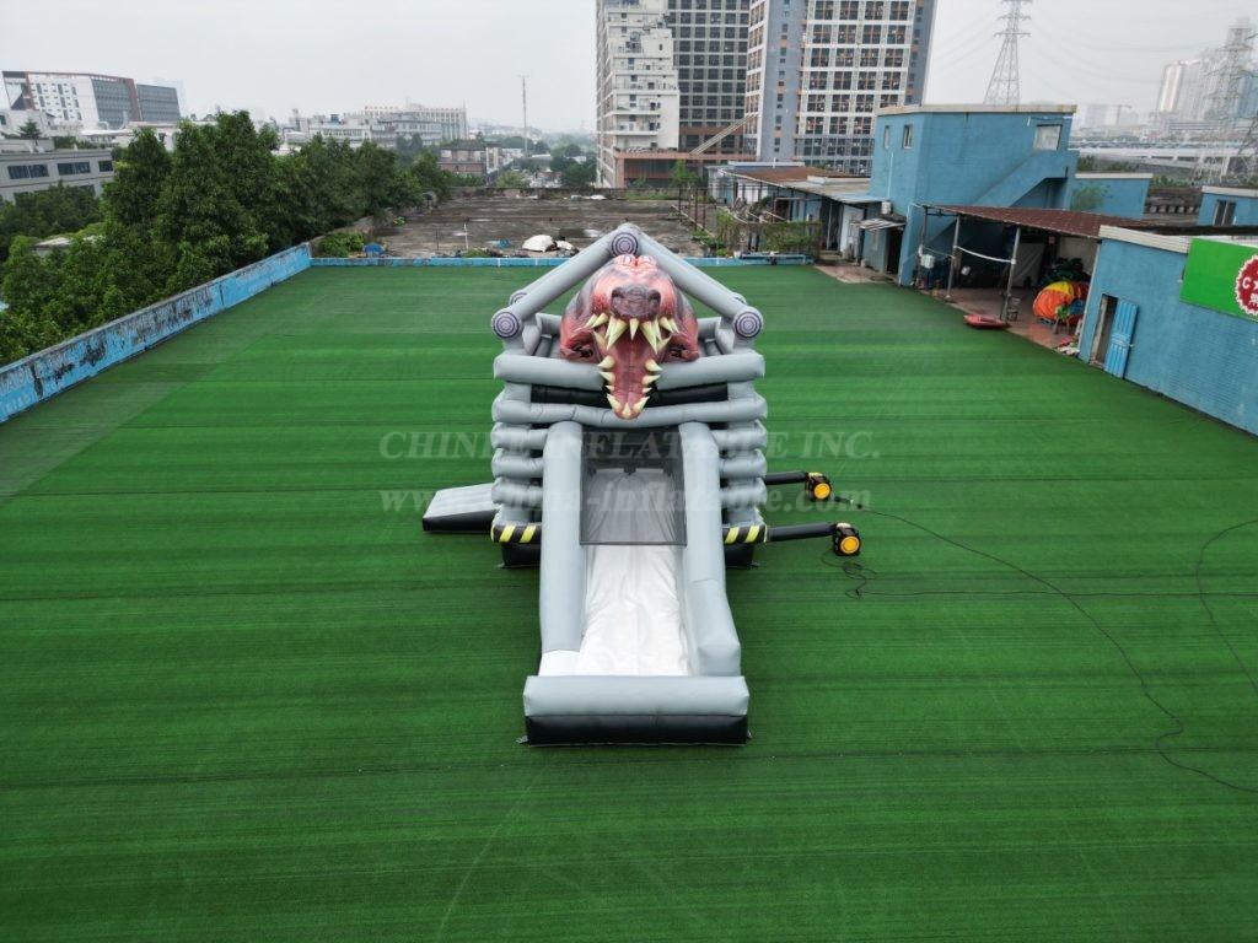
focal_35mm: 24
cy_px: 472
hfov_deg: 71.6
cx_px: 629
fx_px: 872
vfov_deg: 56.8
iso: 200
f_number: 1.7
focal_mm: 6.72
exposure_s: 1/2500
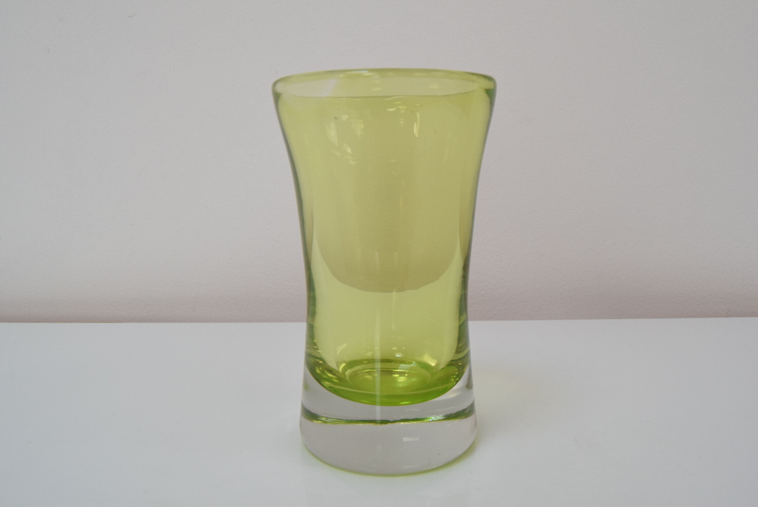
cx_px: 379
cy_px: 254
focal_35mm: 30
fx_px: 632
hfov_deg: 61.9
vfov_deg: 43.7
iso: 1600
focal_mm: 20
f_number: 8
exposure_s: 1/250
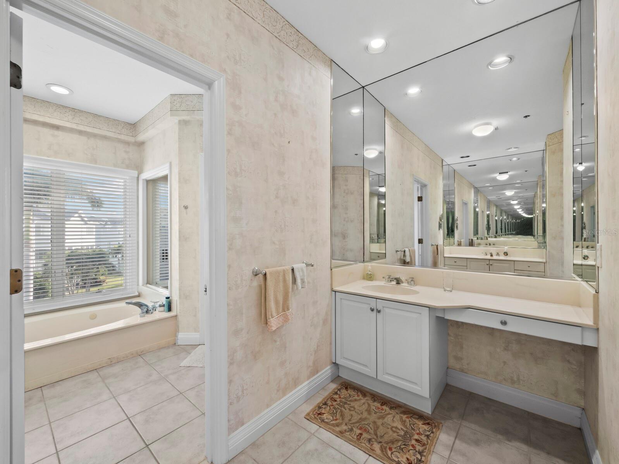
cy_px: 232
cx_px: 310
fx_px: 250
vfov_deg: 85.7
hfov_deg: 102.0
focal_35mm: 14
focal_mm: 7
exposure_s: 1/3
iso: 320
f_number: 11
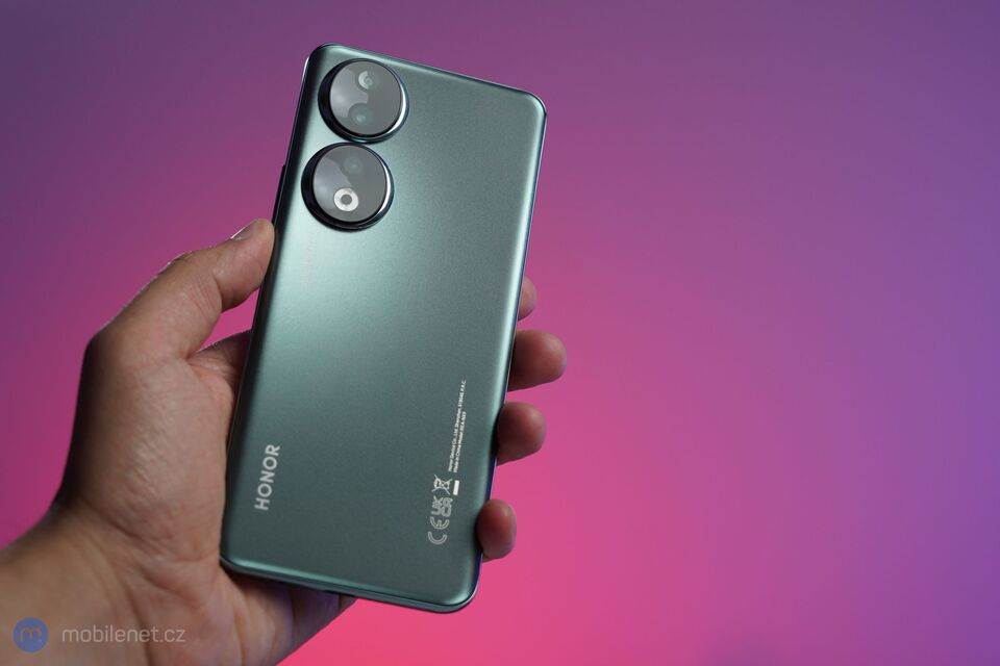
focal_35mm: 58
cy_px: 333
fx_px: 1611
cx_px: 500
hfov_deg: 34.5
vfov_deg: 23.4
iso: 640
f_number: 5
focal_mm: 58
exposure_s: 1/160
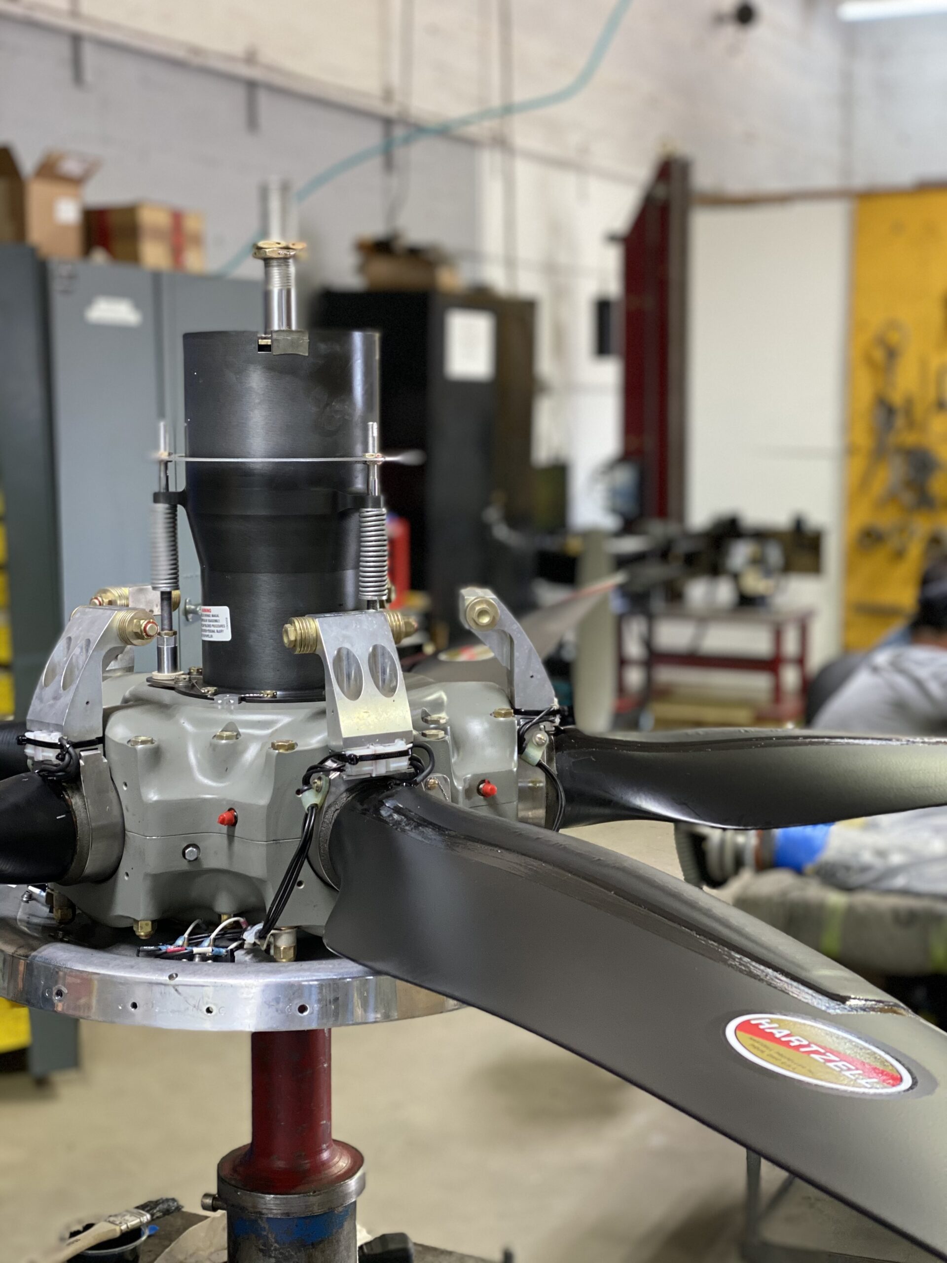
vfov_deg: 36.8
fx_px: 1897
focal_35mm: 52
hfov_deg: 28.0
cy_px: 632
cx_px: 474
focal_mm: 6
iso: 160
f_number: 2
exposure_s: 1/120
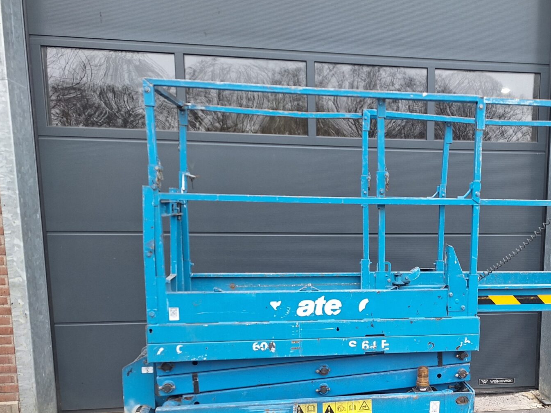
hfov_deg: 51.0
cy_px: 304
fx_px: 557
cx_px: 393
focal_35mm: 35
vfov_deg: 39.7
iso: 50
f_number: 1.8
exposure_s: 1/50
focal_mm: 5.54
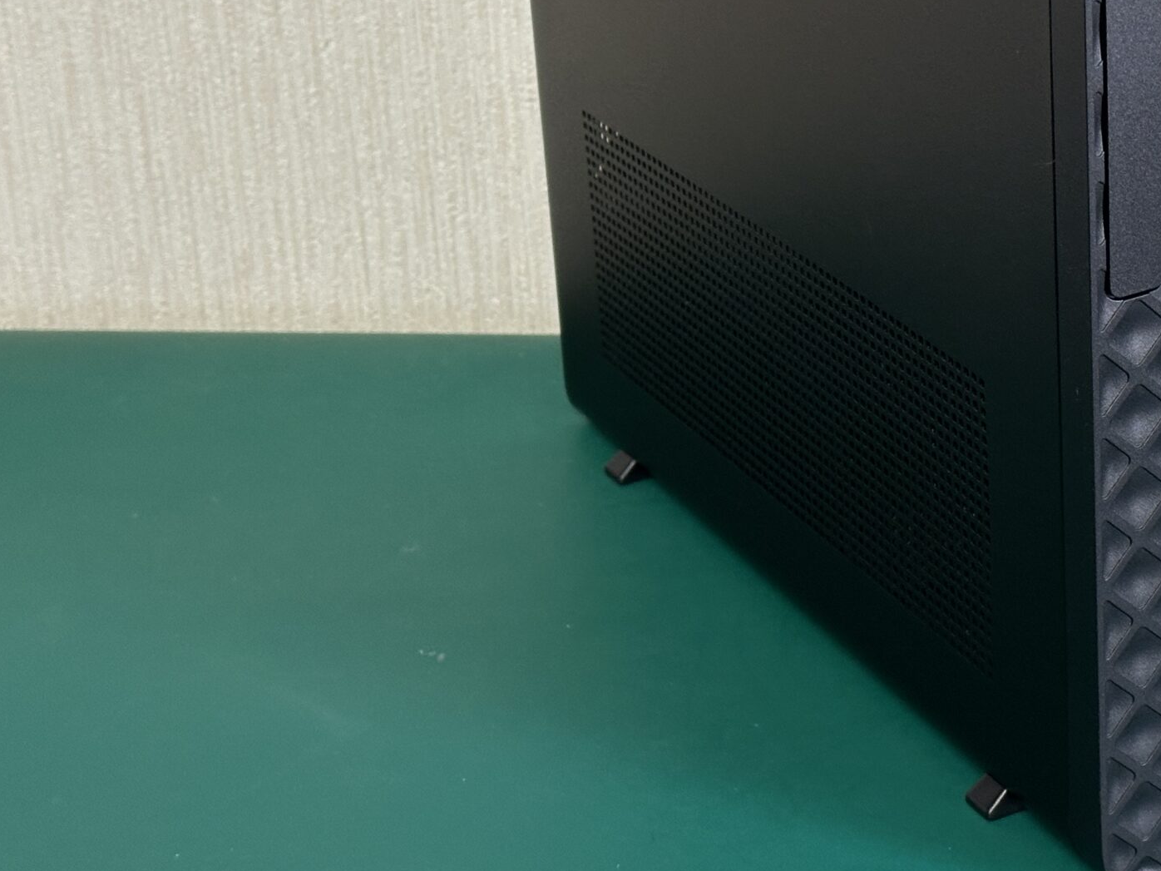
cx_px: 993
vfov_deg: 16.6
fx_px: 2951
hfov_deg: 21.9
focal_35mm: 88
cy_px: 164
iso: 200
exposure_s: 1/33
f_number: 1.78
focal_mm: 6.86
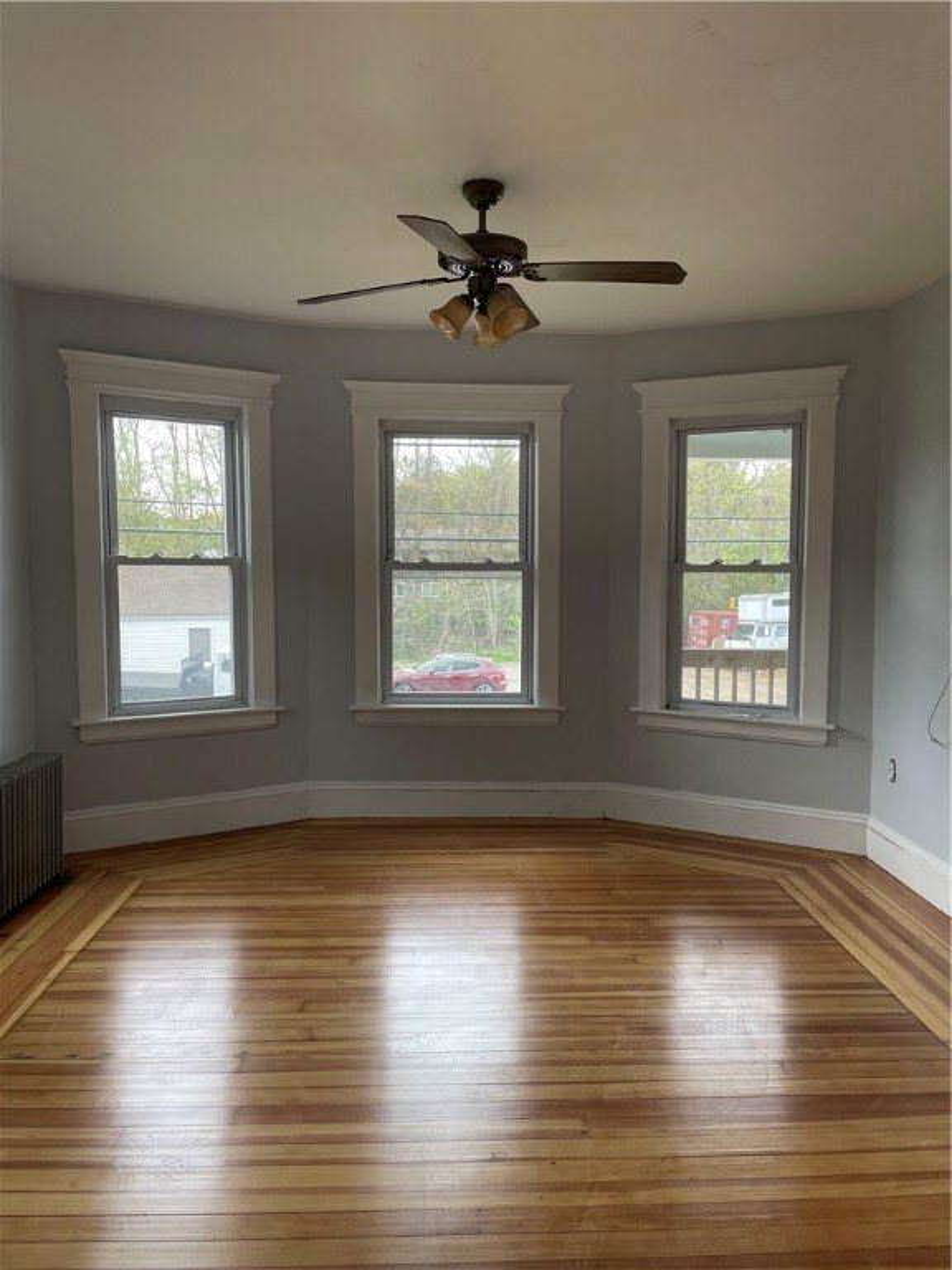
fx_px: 953
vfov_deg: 67.3
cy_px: 635
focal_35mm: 26
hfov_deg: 53.1
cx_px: 476
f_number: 1.6
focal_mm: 4.2
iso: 100
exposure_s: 1/121
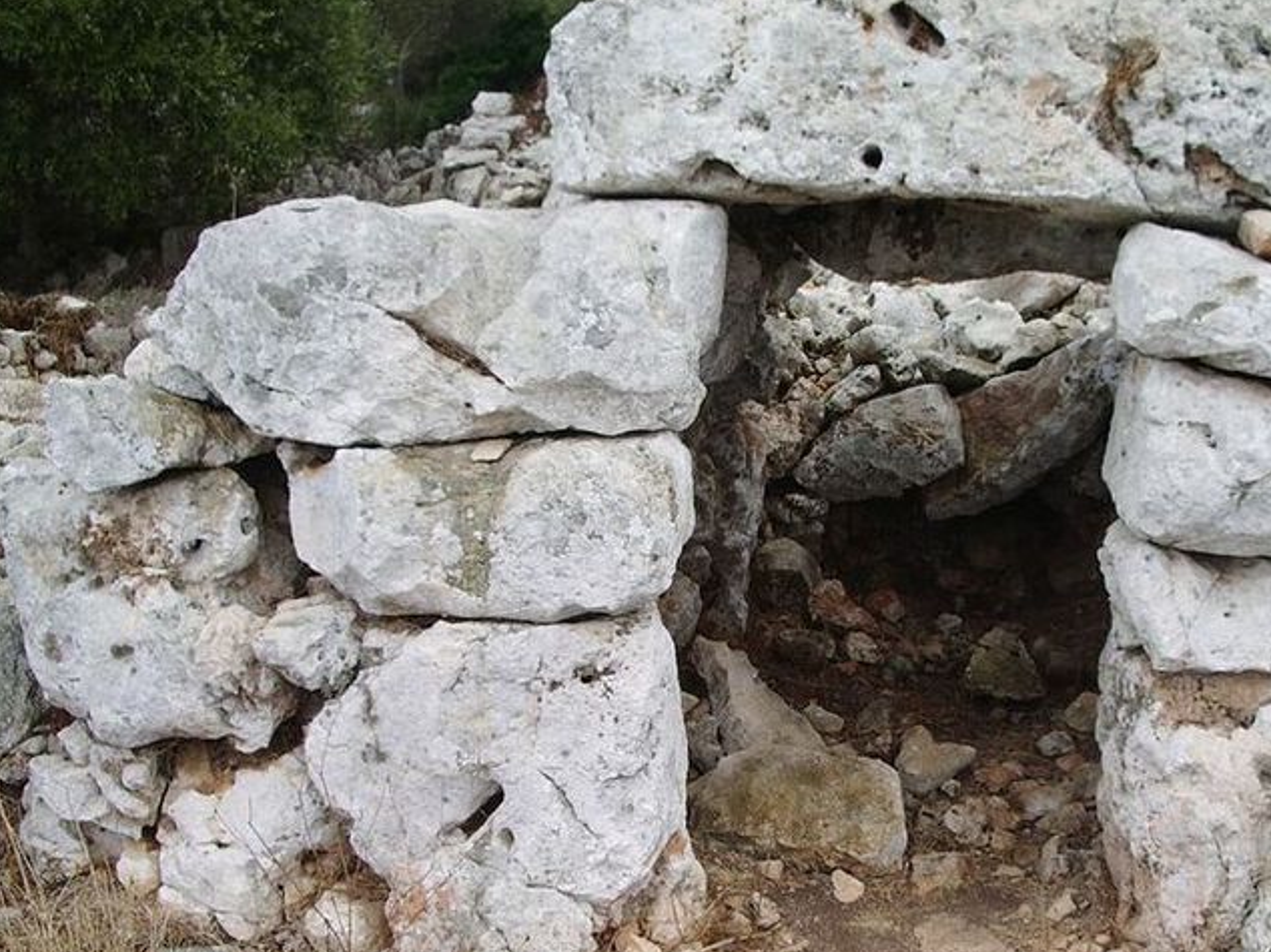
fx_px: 1762
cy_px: 577
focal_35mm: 48
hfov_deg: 39.4
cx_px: 800
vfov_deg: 30.2
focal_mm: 5.8
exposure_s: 1/200
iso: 50
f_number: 4.3
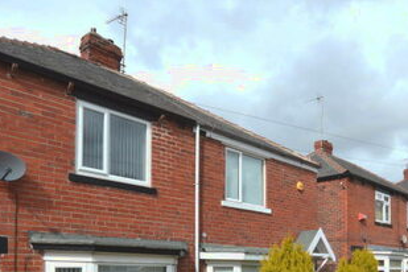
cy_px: 265
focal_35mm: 34
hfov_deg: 55.4
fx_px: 385
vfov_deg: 35.5
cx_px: 242
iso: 400
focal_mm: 10
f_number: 13
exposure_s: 1/640
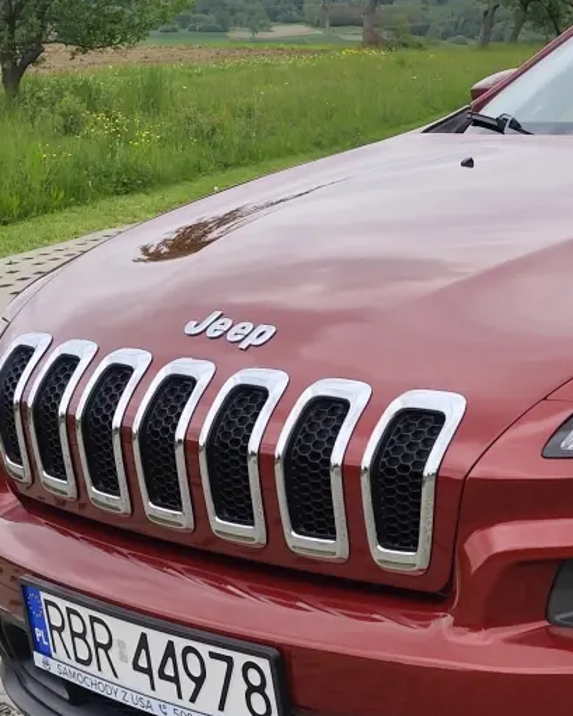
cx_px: 751
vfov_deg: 25.2
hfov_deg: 18.9
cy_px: 494
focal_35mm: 75
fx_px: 1589
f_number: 1.65
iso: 50
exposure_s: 1/630
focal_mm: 6.14
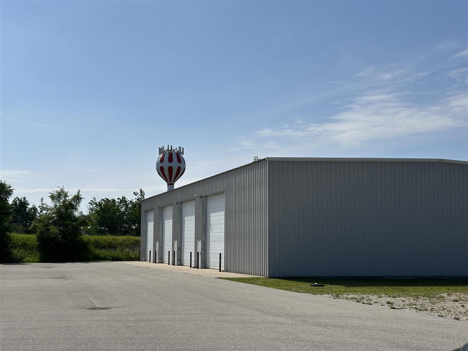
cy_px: 176
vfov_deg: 30.3
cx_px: 234
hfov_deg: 39.7
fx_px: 649
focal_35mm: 48
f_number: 1.78
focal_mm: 6.86
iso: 64
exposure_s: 1/10870
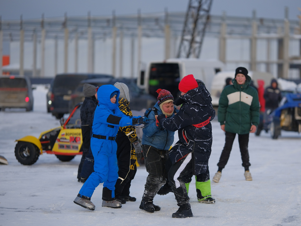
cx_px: 181
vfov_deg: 10.3
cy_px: 103
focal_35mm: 144
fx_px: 1252
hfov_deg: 13.7
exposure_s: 1/5800
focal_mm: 75
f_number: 1.2
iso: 160
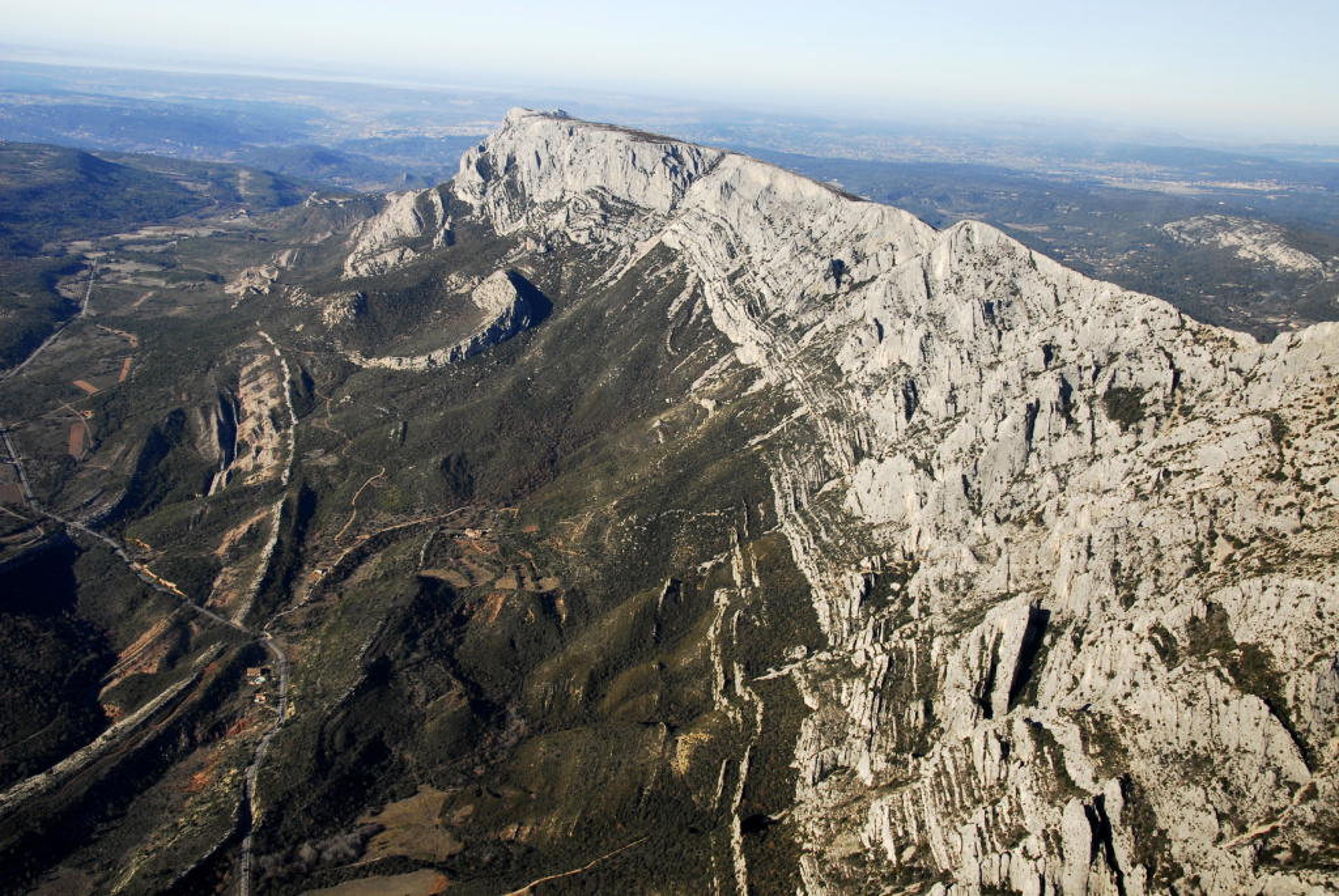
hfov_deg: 53.1
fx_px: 1340
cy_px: 448
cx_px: 670
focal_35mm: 36
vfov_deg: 37.0
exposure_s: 1/180
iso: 200
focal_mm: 24
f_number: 7.1
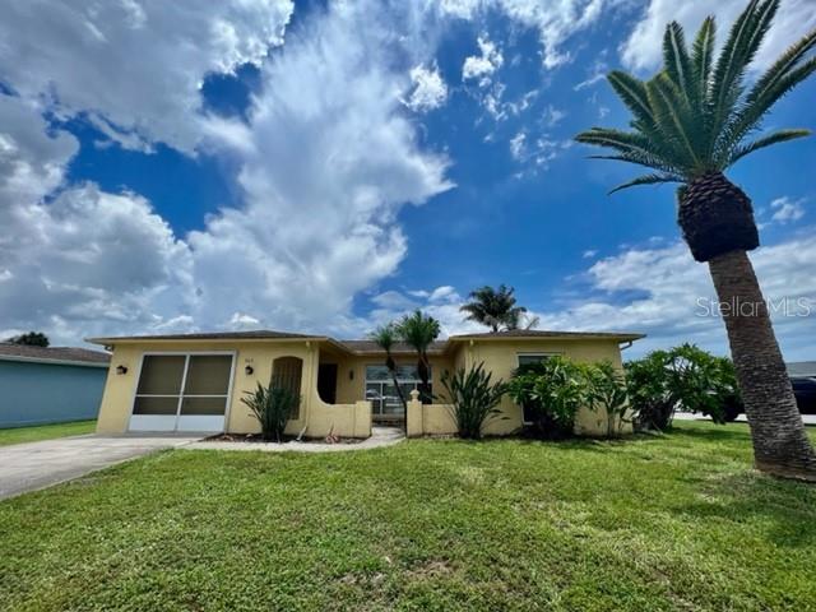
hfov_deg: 106.2
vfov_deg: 89.9
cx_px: 408
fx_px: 306
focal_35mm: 13
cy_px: 306
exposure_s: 1/4065
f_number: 1.8
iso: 40
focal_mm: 1.57
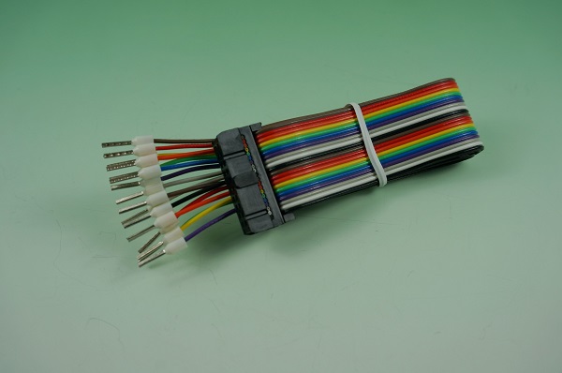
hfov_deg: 53.2
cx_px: 281
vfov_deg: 36.8
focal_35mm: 36
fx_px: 561
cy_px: 186
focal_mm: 24
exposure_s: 1/125
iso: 100
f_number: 8
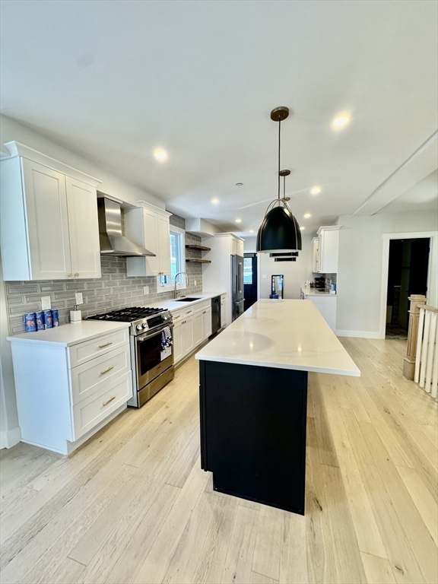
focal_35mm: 14
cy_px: 292
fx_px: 236
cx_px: 219
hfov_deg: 85.7
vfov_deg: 102.1
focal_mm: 2.22
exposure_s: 1/120
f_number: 2.2
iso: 250
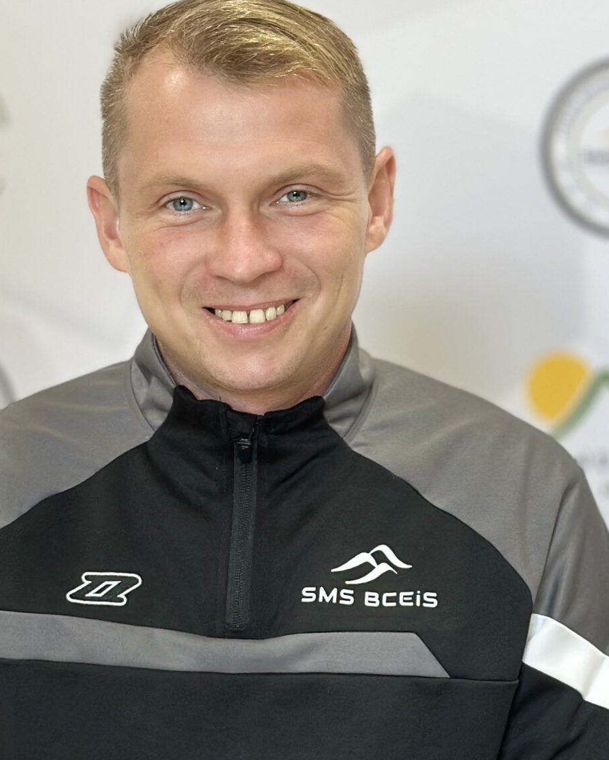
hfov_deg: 14.7
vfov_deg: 18.3
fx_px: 2365
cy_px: 437
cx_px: 253
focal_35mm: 105
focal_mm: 6.86
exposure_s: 1/50
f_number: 1.78
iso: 200
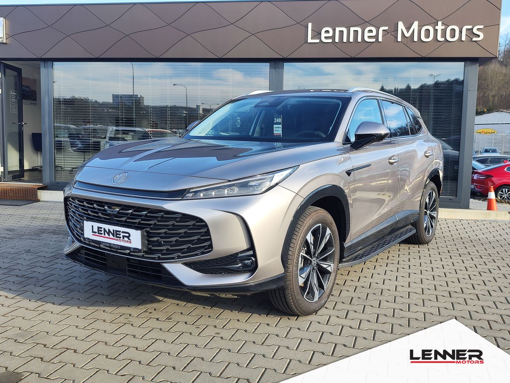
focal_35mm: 23
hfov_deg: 73.9
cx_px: 255
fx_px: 339
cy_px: 192
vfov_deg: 58.9
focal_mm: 7.01
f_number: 1.69
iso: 50
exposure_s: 1/260
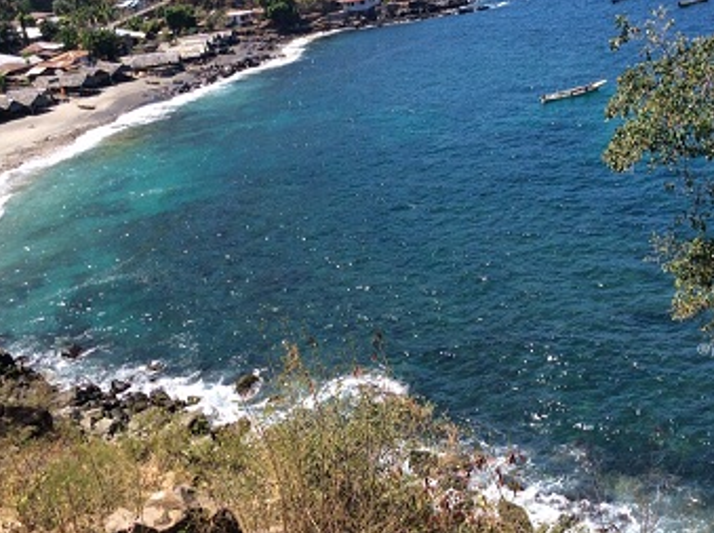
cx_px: 379
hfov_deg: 40.5
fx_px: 968
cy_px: 203
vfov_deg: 30.7
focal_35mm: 47
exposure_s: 1/853
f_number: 2.4
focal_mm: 3.3
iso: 32
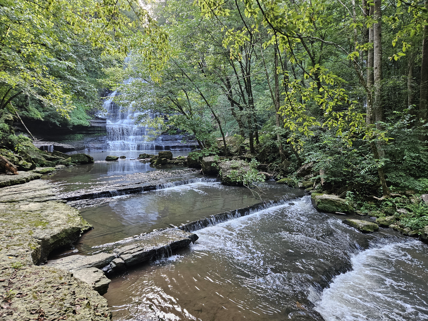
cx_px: 214
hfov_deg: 73.9
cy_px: 160
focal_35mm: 23
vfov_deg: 58.9
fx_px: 284
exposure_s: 1/120
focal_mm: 5.4
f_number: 1.8
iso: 160
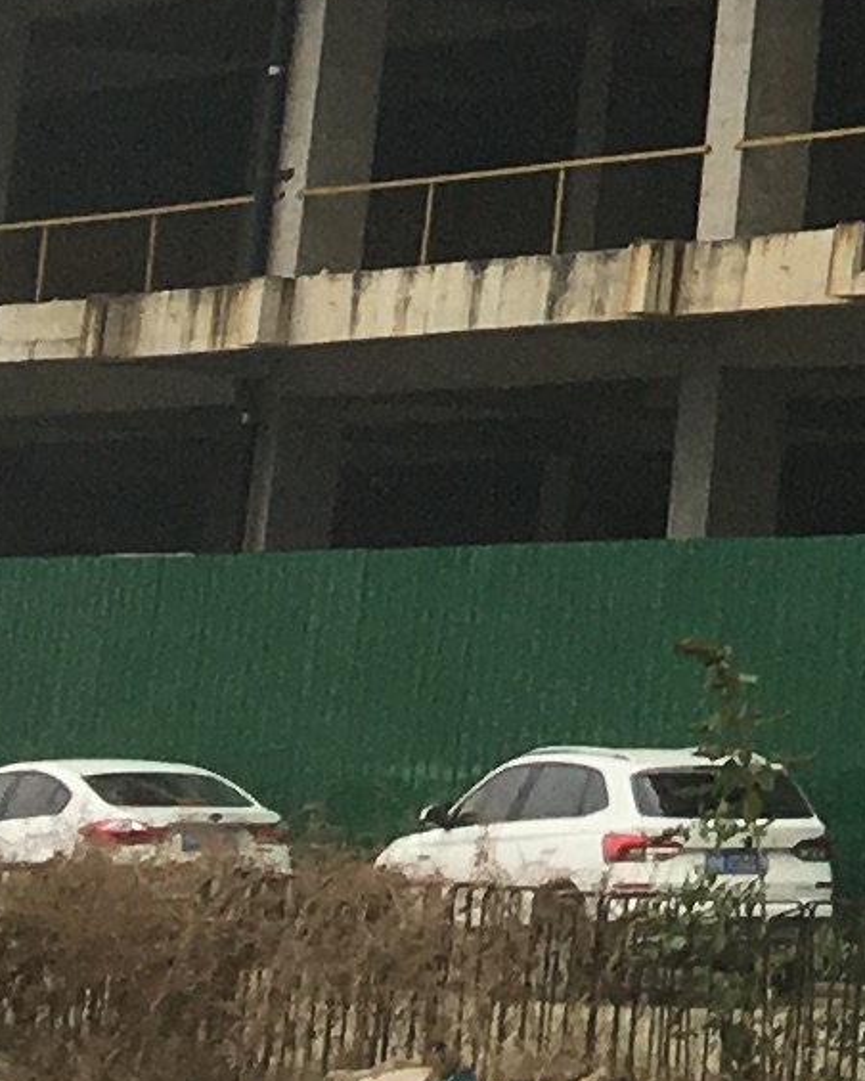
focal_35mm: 202
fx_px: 6464
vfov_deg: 8.8
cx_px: 2130
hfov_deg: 7.2
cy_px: -1420
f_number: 2.2
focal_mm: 4.15
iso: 25
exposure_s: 1/270
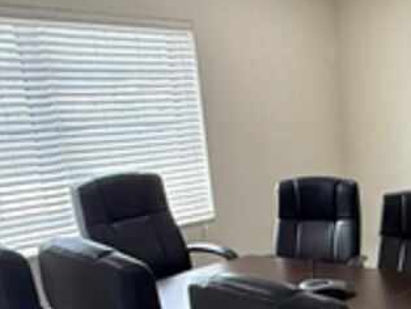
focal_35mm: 57
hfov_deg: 30.1
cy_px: 268
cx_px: 459
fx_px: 677
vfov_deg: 25.0
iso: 250
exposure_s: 1/99
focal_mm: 2.22
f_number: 2.2
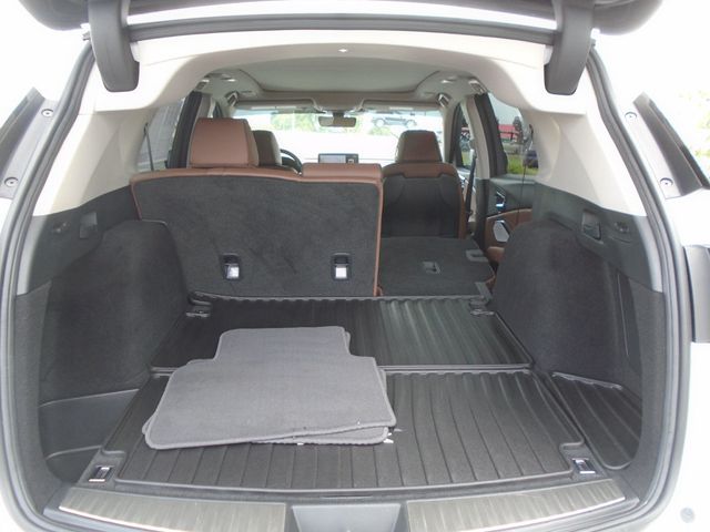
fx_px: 533
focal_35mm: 26
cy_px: 266
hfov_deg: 67.3
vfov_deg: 53.1
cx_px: 355
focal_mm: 4.6
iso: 100
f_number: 3.2
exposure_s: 1/50
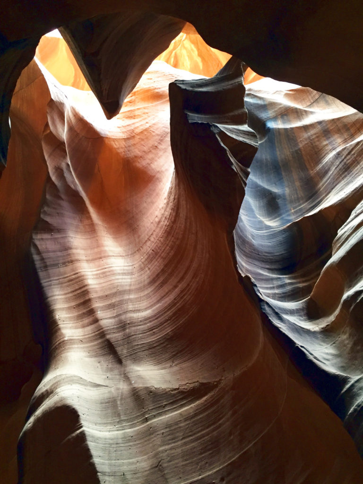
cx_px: 182
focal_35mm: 29
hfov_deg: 48.2
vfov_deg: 61.7
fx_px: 405
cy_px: 242
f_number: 2.2
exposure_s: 1/30
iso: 160
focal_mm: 4.15
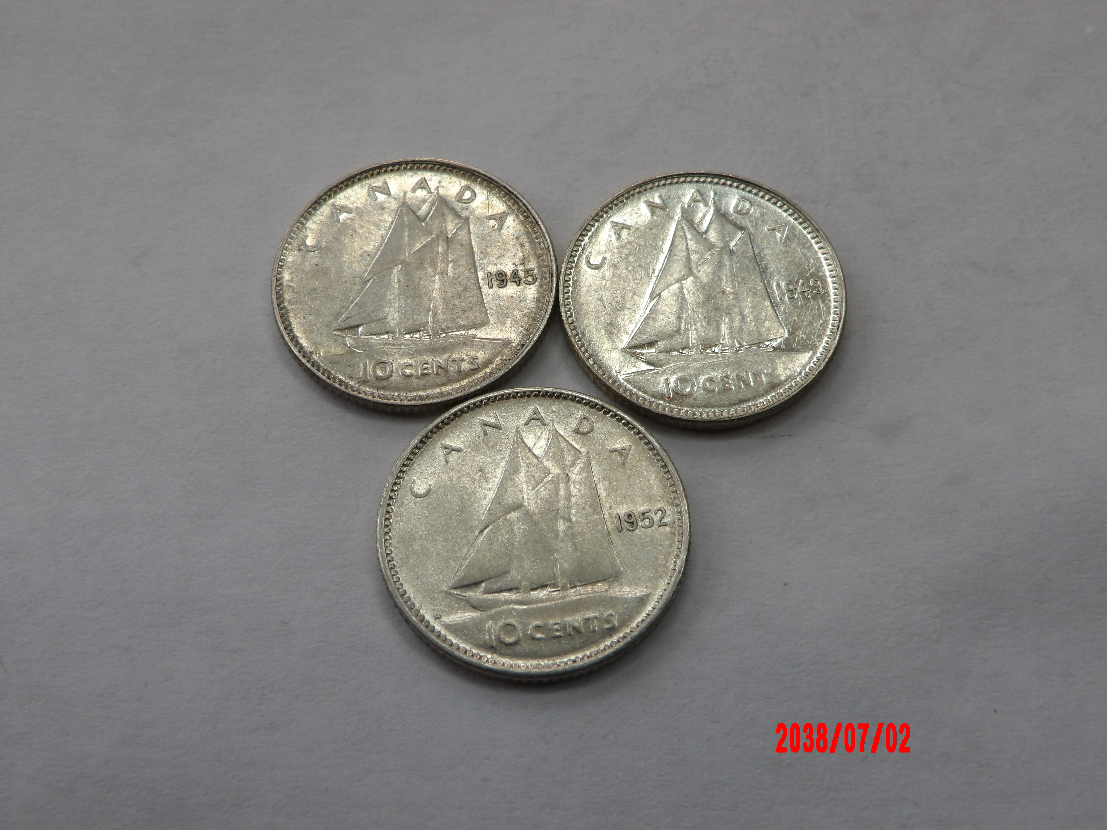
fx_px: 1343
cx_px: 554
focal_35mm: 42
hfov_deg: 44.8
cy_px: 415
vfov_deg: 34.3
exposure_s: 1/90
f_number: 4.9
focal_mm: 7.6
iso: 100
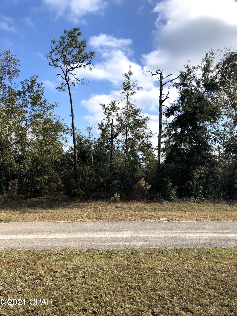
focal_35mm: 28
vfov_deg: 63.4
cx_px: 118
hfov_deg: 49.7
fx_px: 256
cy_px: 158
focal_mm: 3.99
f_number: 1.8
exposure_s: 1/2183
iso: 20
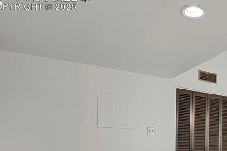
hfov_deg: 46.7
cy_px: 141
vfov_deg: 35.3
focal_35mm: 35
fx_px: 221
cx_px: 221
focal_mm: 17
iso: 250
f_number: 8
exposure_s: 2.5
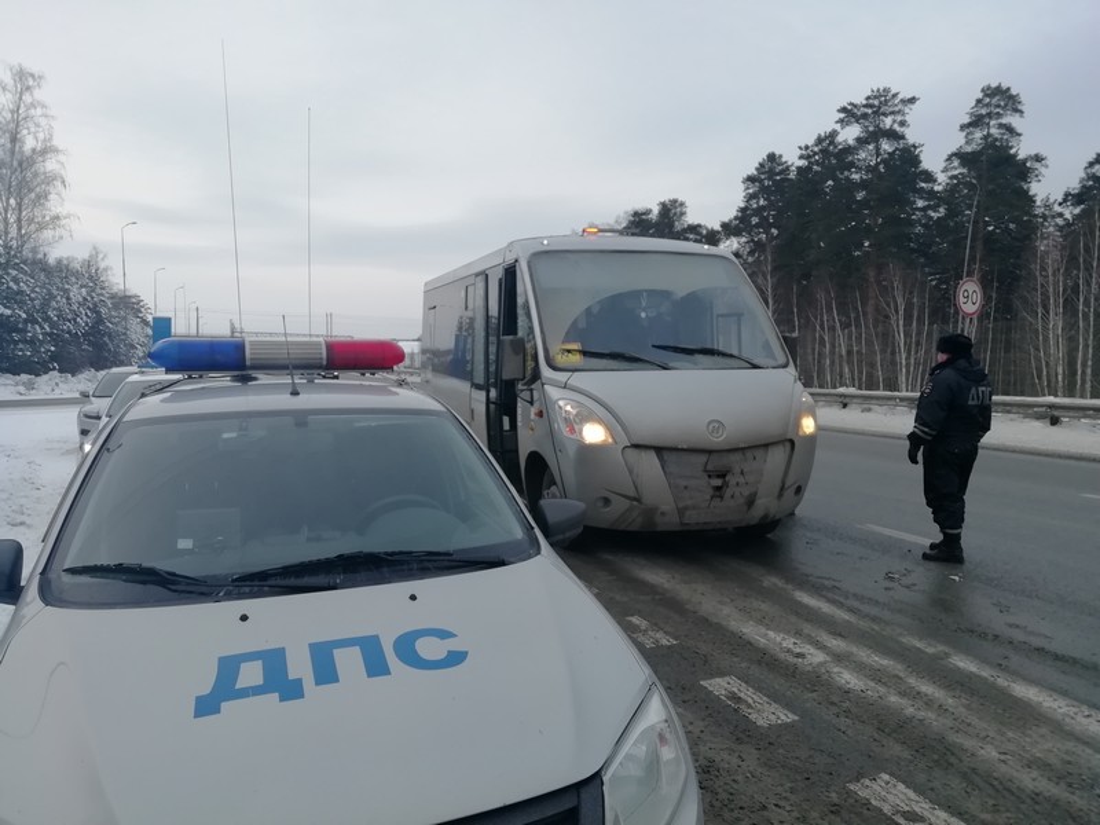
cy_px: 412
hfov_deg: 67.3
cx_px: 550
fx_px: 826
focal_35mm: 26
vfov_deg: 53.1
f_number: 2.2
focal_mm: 3.21
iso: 50
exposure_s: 1/159
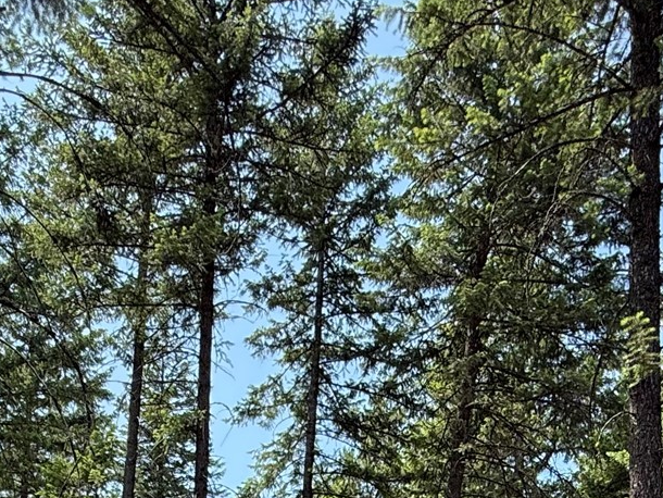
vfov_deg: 23.4
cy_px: 784
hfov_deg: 40.4
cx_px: 292
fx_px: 901
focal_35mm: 47
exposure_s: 1/672
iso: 50
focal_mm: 2.22
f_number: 2.2
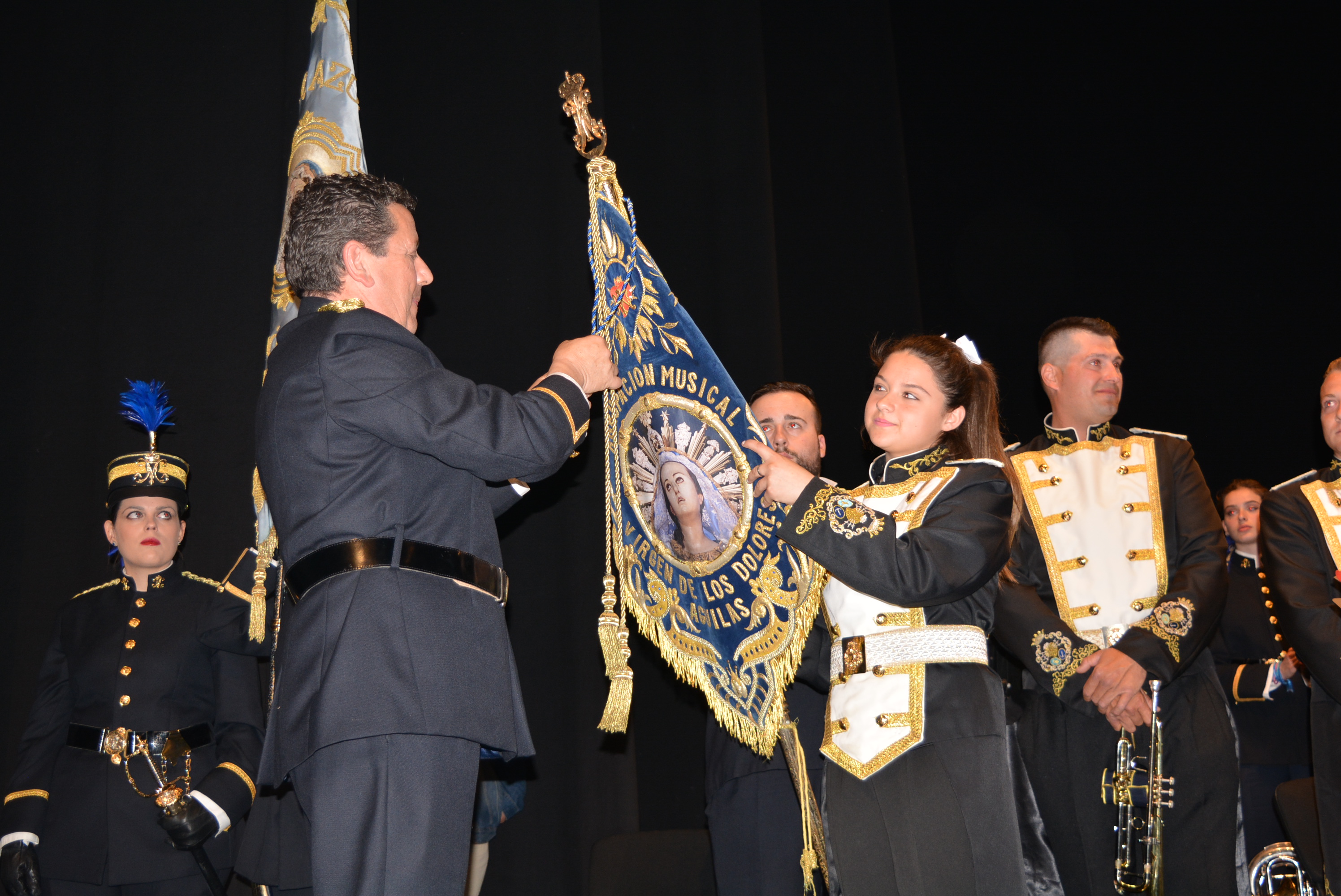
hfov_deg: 43.6
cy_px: 448
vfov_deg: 29.9
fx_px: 1677
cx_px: 670
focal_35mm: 45
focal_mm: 30
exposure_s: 1/60
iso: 400
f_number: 4.2
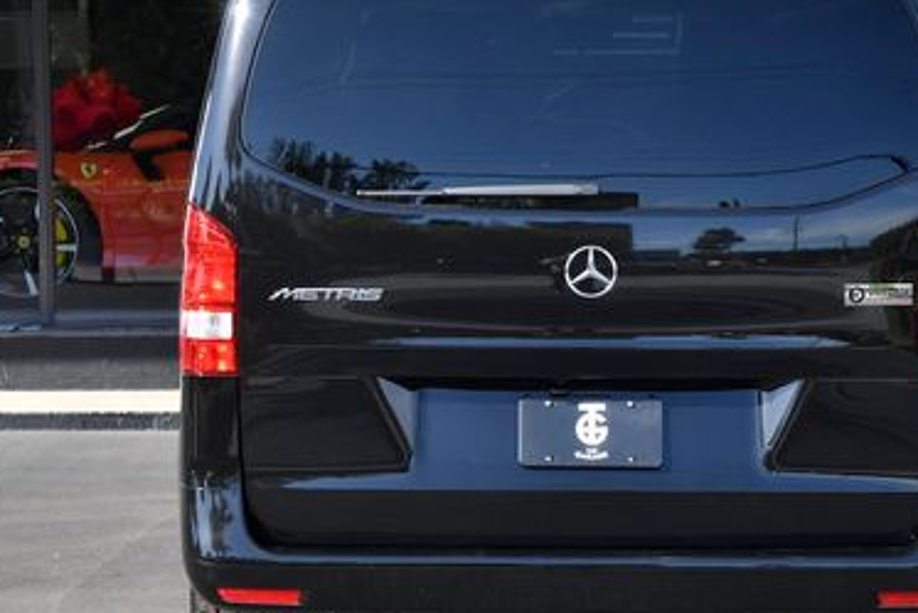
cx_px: 593
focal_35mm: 120
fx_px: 3061
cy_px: 287
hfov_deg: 17.0
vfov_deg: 11.4
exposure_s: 1/200
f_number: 7.1
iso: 125
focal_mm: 70
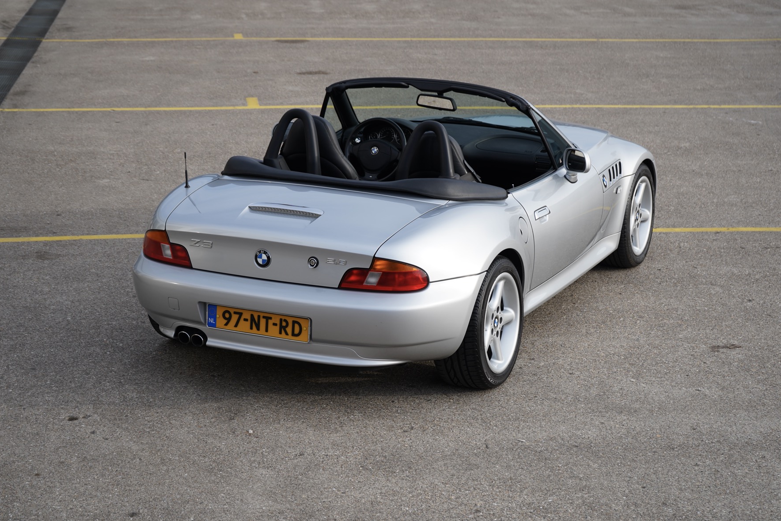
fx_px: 1649
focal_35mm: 76
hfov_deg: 26.6
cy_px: 269
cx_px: 420
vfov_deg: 17.9
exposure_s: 1/200
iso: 100
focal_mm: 70
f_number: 6.3
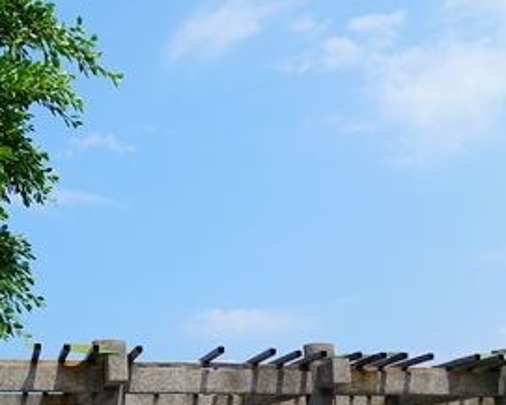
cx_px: 176
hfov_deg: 34.5
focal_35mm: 54
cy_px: 348
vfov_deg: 27.3
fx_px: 809
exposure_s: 1/160
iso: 125
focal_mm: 8.8
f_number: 4
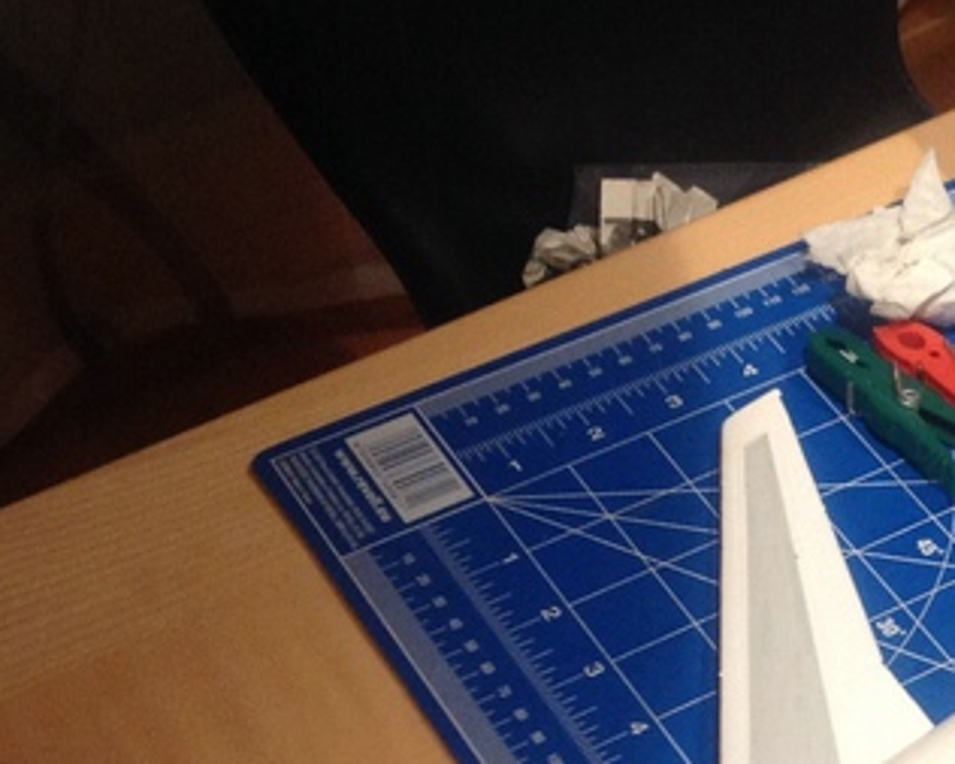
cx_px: 1161
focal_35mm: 97
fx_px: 2742
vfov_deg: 15.6
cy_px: 767
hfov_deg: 18.7
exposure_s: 1/15
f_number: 2.4
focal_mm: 4.28
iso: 125
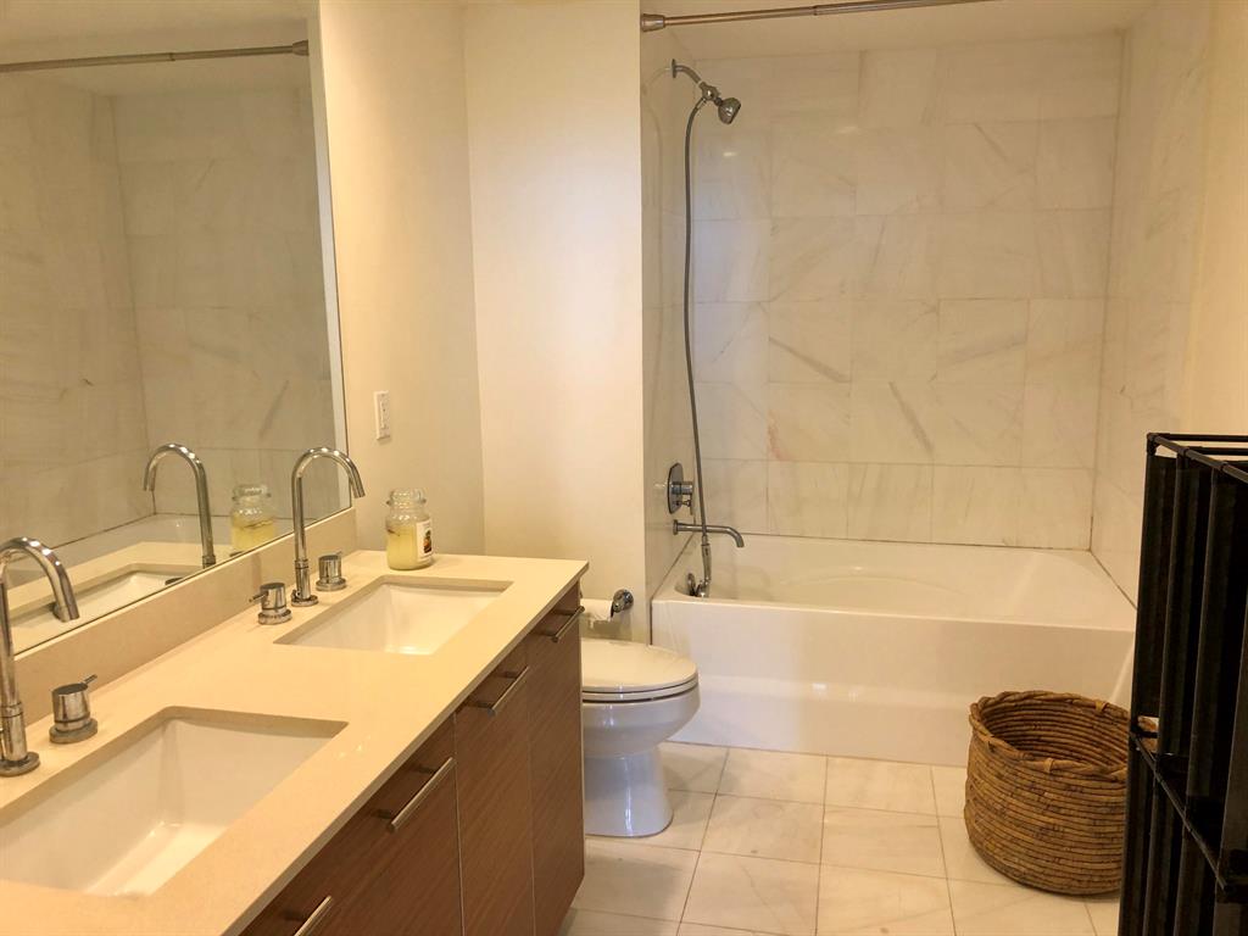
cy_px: 468
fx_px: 1009
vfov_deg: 49.7
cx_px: 624
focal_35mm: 28
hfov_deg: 63.4
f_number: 1.8
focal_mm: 4
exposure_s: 1/24
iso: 32
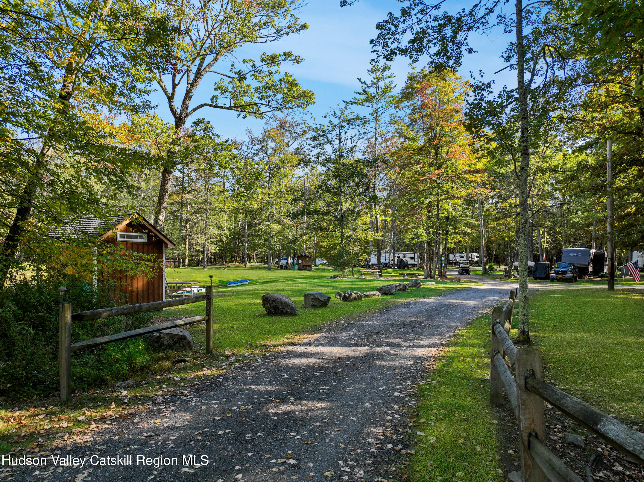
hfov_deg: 71.6
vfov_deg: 56.8
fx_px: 446
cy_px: 241
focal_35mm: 24
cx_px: 322
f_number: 2.8
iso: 120
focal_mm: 12.29
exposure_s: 1/20
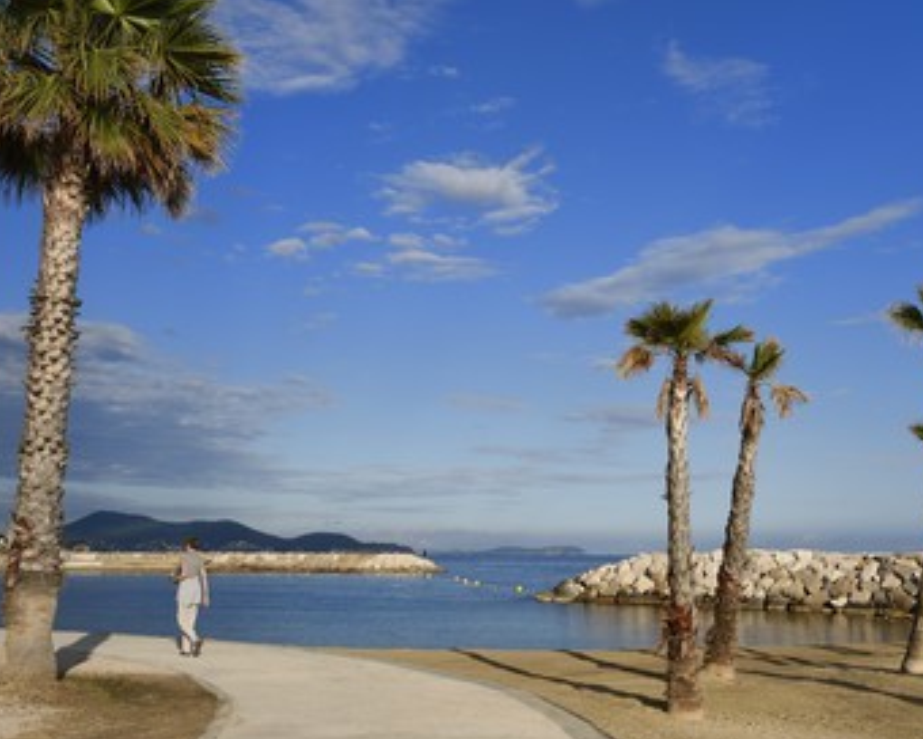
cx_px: 483
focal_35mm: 44
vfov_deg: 34.1
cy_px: 375
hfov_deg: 42.0
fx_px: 1202
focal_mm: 38
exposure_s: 1/200
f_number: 16
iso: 200
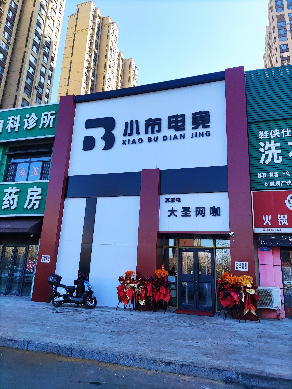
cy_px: 194
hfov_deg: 54.9
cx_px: 146
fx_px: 281
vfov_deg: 69.4
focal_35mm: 25
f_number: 1.79
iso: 50
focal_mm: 4.71
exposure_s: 1/667
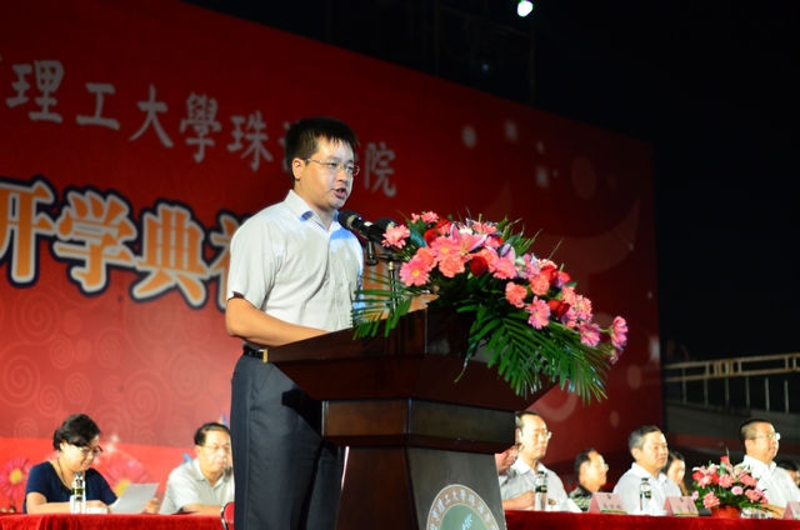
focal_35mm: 75
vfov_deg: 18.1
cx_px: 400
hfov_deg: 27.0
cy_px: 265
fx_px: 1663
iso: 1000
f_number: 1.8
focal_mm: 50
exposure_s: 1/1000
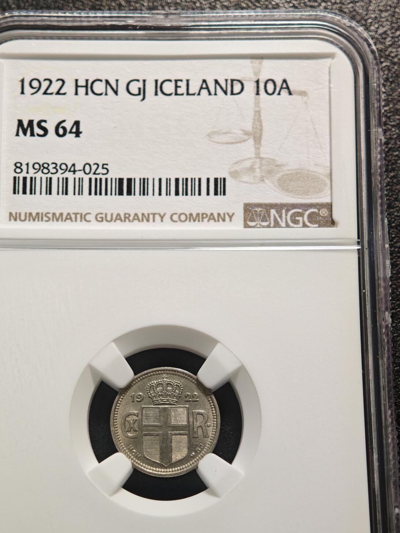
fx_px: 1140
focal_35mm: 74
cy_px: 328
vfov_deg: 26.3
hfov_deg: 19.9
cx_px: 162
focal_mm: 9
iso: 640
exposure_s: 1/104
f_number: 2
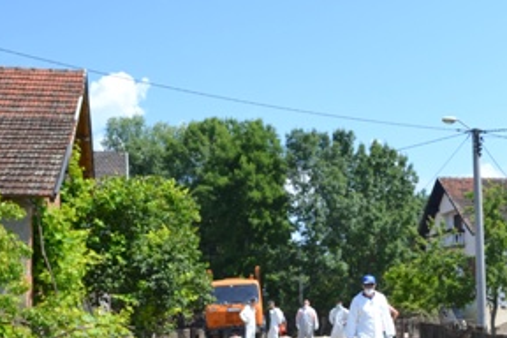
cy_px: 240
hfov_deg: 32.8
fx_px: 845
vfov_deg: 22.5
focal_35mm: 60
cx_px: 371
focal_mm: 18
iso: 100
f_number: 7.1
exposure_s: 1/200
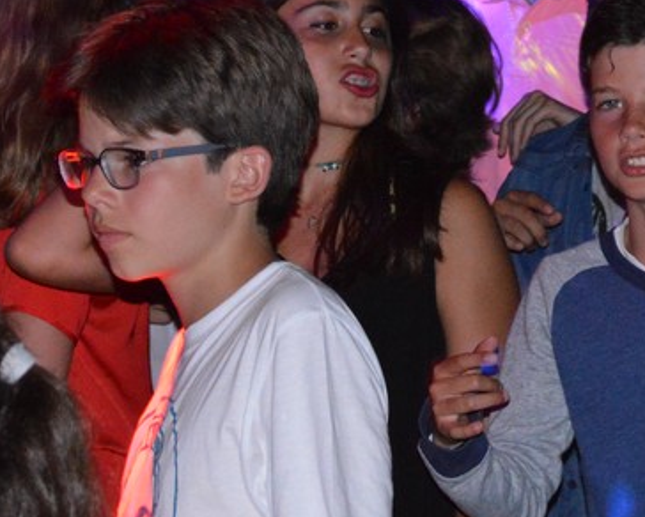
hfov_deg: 11.6
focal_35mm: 166
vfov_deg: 9.3
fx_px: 3172
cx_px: 464
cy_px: 86
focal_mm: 42
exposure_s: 1/60
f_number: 5.3
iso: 3200
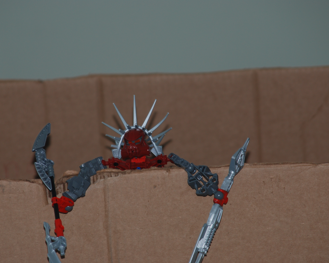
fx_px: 3292
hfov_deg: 5.7
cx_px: 142
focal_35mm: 338
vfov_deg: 4.6
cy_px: 132
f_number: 5.6
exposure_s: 1/60
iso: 200
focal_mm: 200
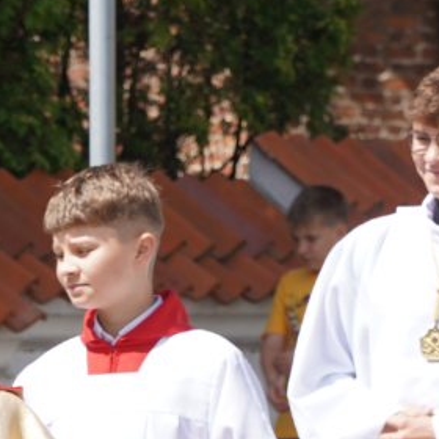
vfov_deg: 4.2
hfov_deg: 4.2
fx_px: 5954
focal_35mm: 415
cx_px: -13
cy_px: 518
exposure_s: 1/160
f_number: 8
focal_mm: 105
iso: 100
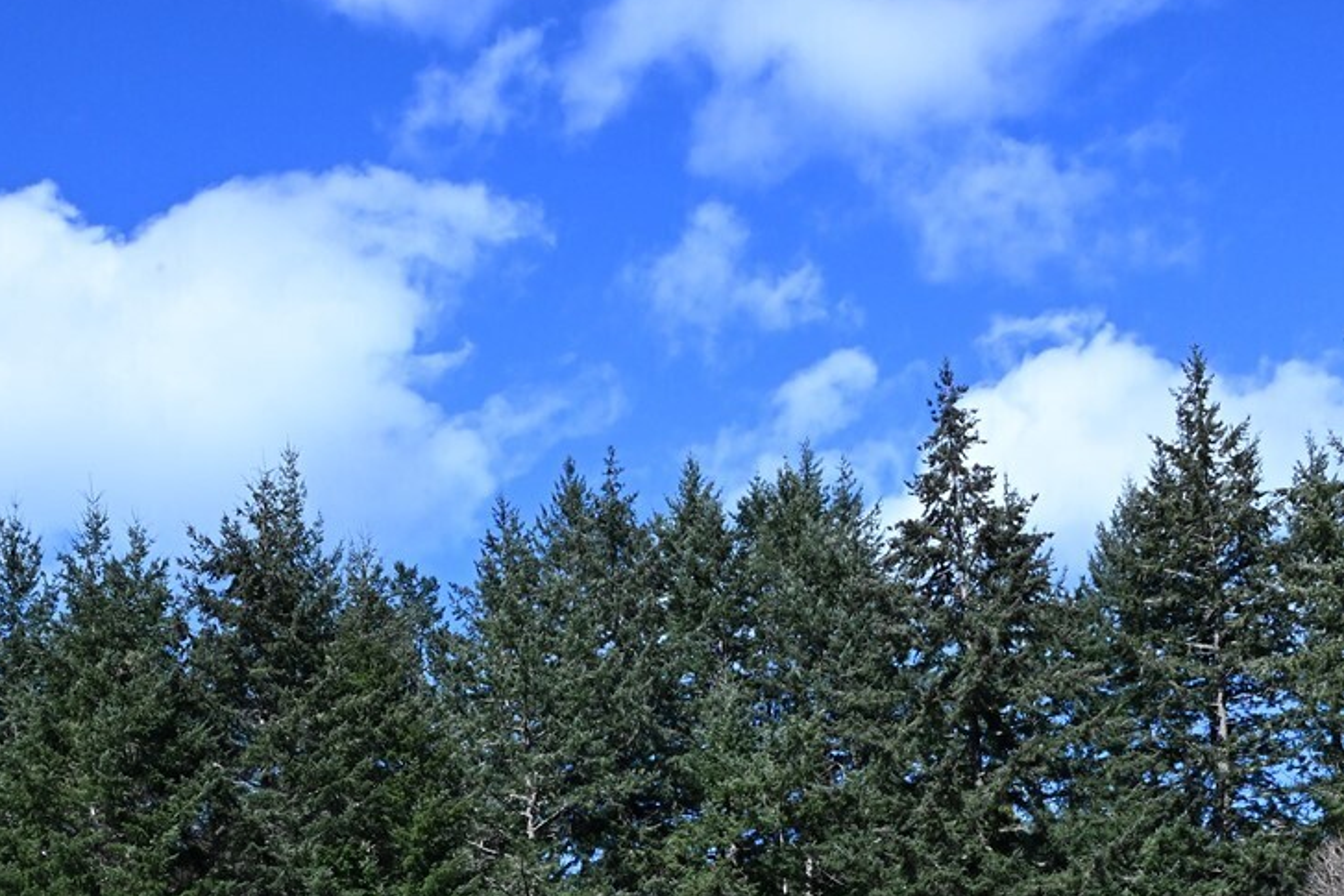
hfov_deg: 35.5
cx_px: 544
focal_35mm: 56
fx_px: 2091
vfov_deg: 22.7
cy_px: 1002
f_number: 22
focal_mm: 24
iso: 1600
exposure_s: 1/400
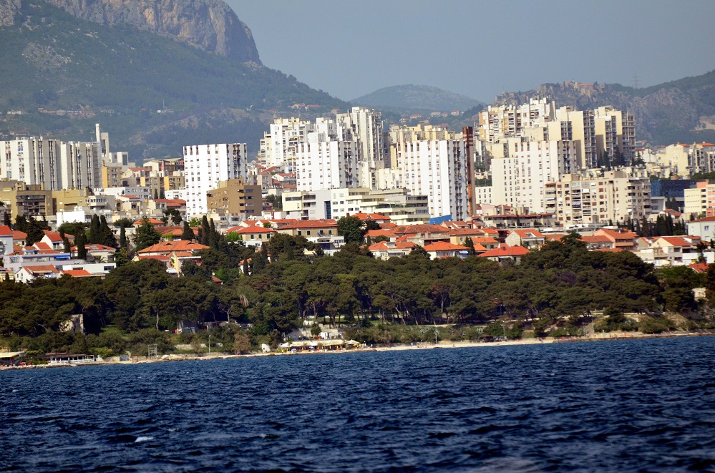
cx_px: 358
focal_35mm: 405
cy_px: 236
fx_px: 8025
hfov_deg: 5.1
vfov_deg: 3.4
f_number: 5.6
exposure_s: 1/8000
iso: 1000
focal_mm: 270
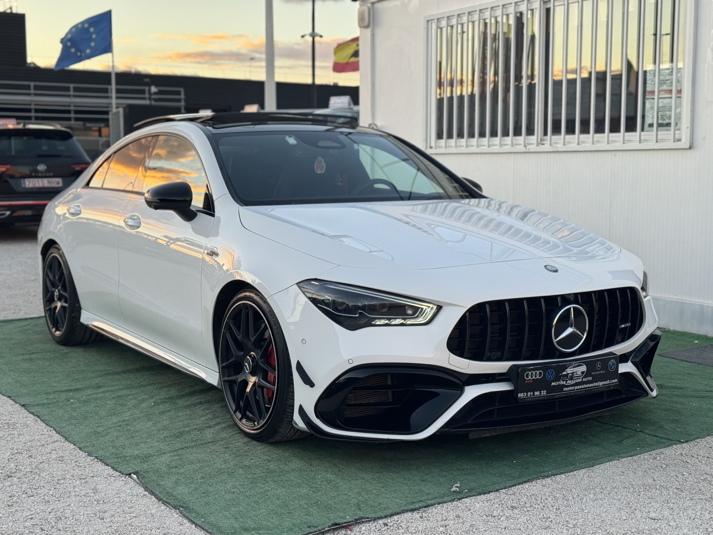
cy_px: 268
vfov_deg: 30.3
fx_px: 989
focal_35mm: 48
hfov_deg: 39.7
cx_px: 356
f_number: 1.78
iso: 125
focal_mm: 6.76
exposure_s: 1/407
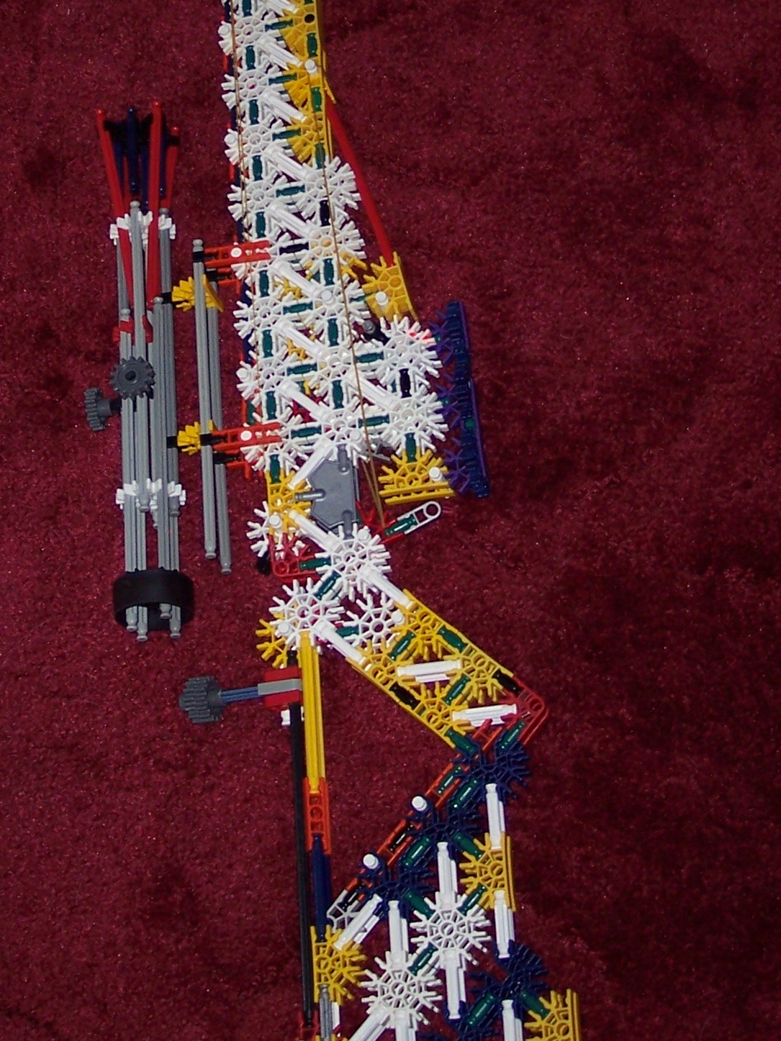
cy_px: 273
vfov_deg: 25.1
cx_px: 231
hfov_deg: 19.0
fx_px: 2317
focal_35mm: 77
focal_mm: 8
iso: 100
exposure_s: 1/60
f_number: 2.8
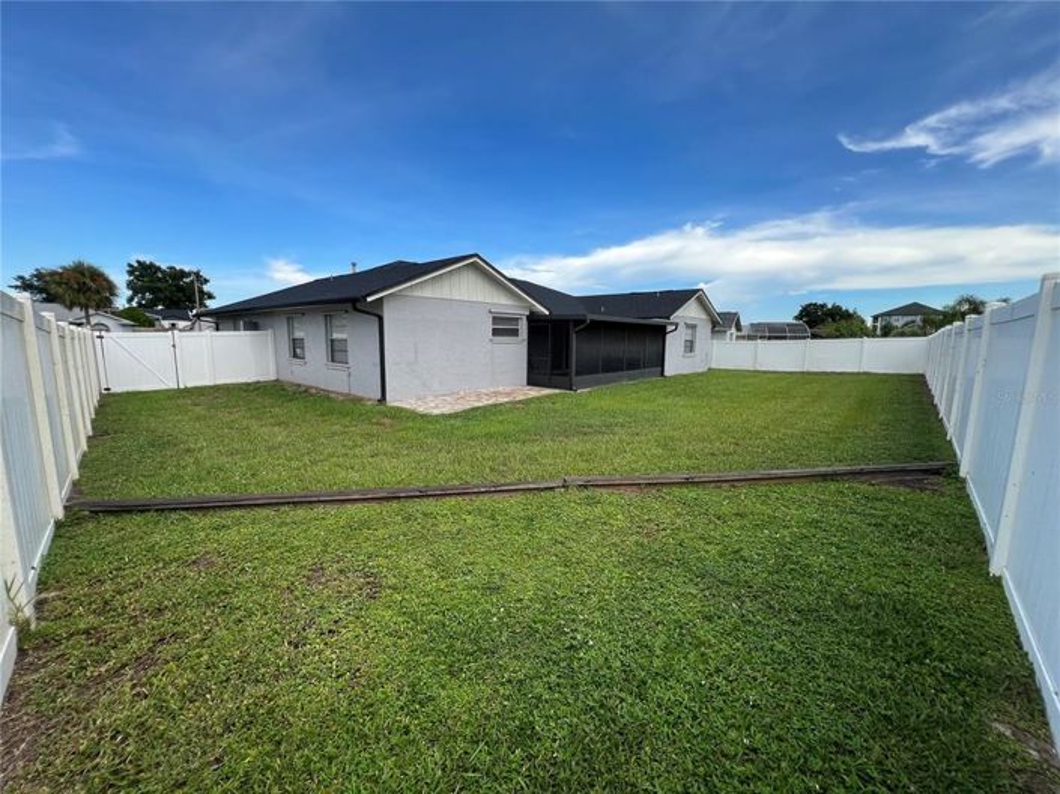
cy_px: 397
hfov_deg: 106.2
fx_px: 398
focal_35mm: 13
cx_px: 530
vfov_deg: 89.9
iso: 32
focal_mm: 1.57
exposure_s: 1/758
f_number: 1.8
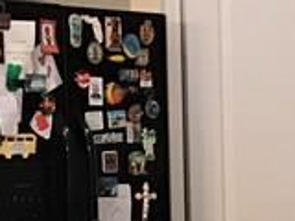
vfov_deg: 8.2
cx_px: 483
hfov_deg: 10.5
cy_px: 232
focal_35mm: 179
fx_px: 1525
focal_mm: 3.99
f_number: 1.8
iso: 64
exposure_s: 1/15
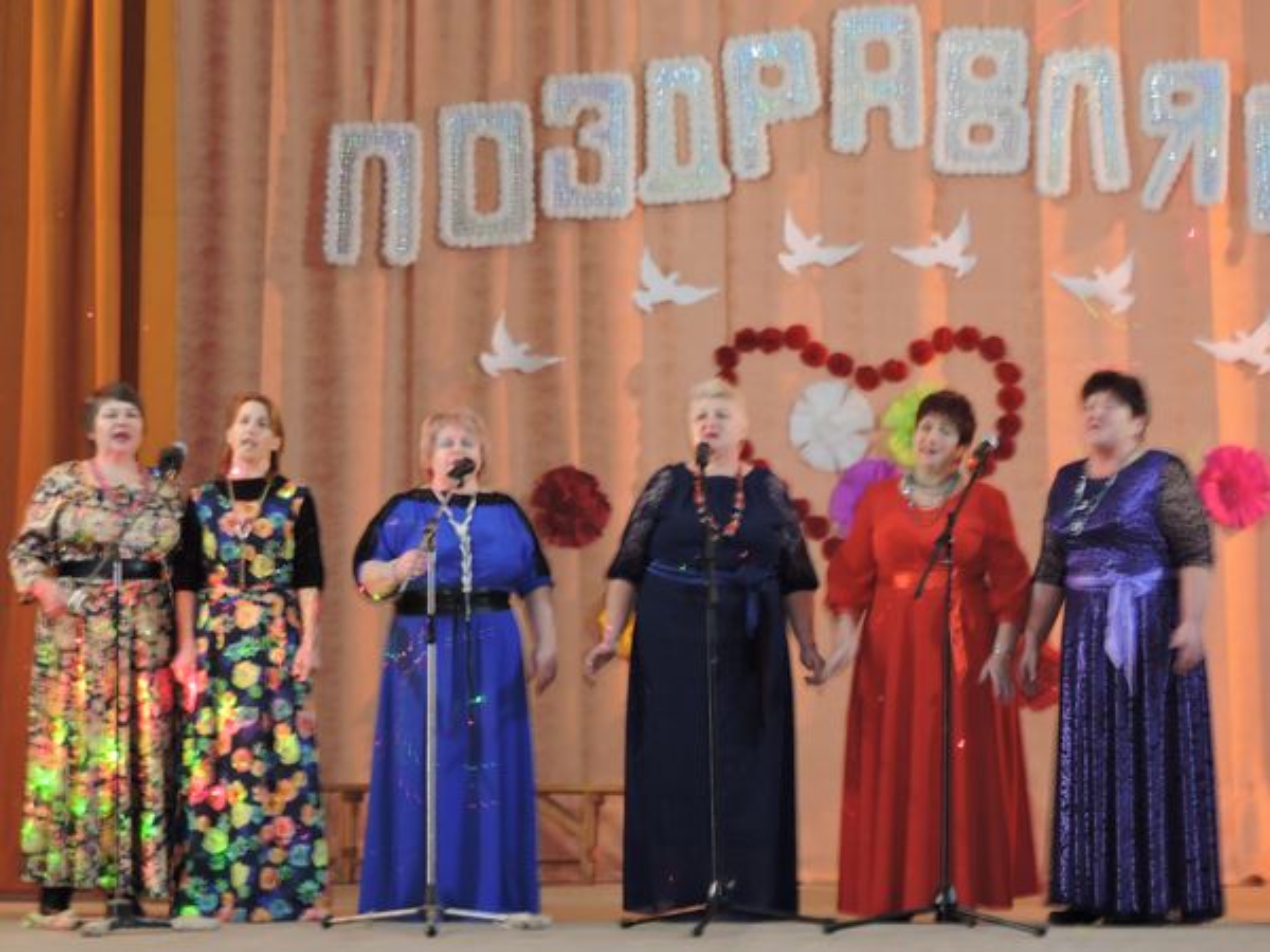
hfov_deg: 18.7
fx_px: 3852
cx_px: 635
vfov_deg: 14.1
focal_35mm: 105
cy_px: 476
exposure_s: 1/4
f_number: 4.8
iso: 800
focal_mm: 18.8
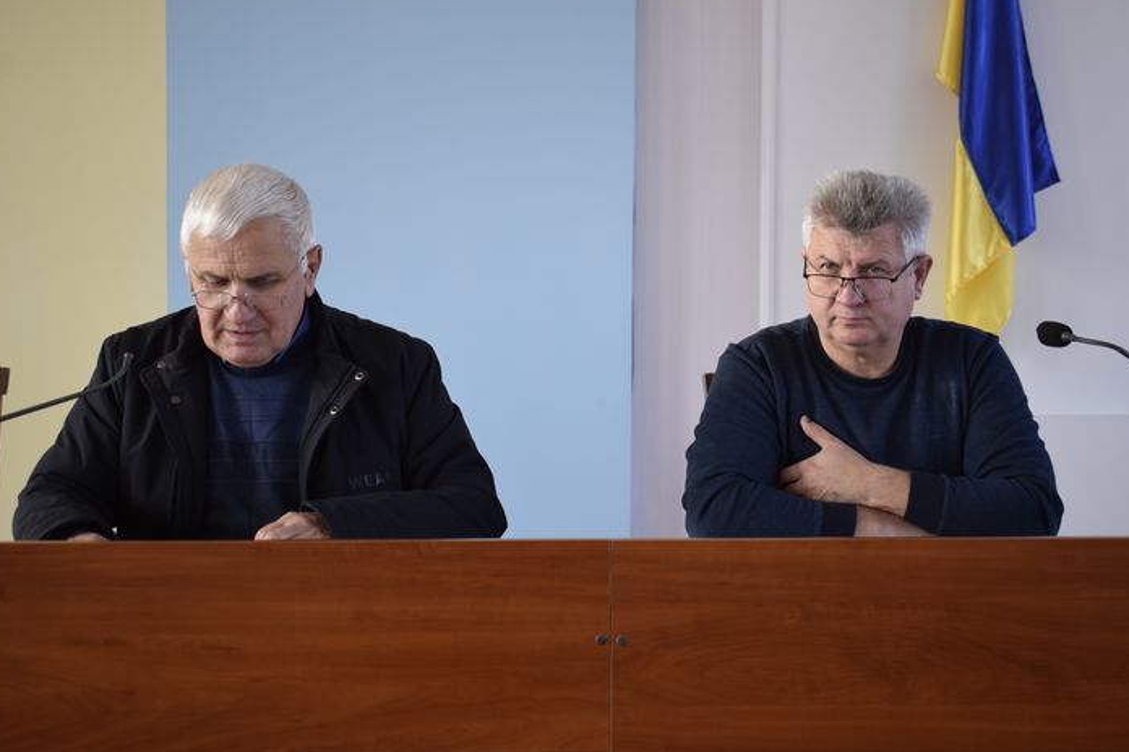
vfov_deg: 24.0
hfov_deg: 35.3
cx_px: 540
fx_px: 1773
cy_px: 361
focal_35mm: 57
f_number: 4.5
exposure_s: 1/60
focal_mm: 35
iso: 450
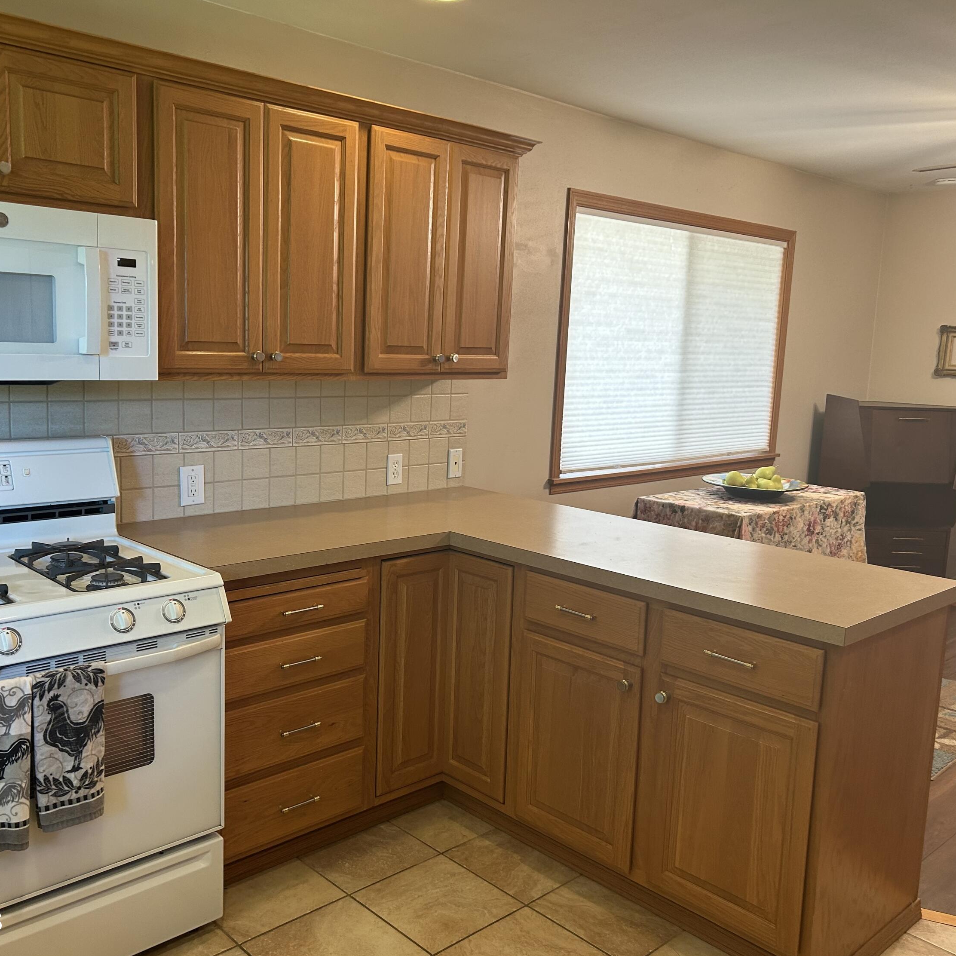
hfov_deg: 52.5
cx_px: 450
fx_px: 969
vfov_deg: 52.5
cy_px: 482
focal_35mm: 31
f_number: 1.5
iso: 125
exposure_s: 1/120
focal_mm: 5.7
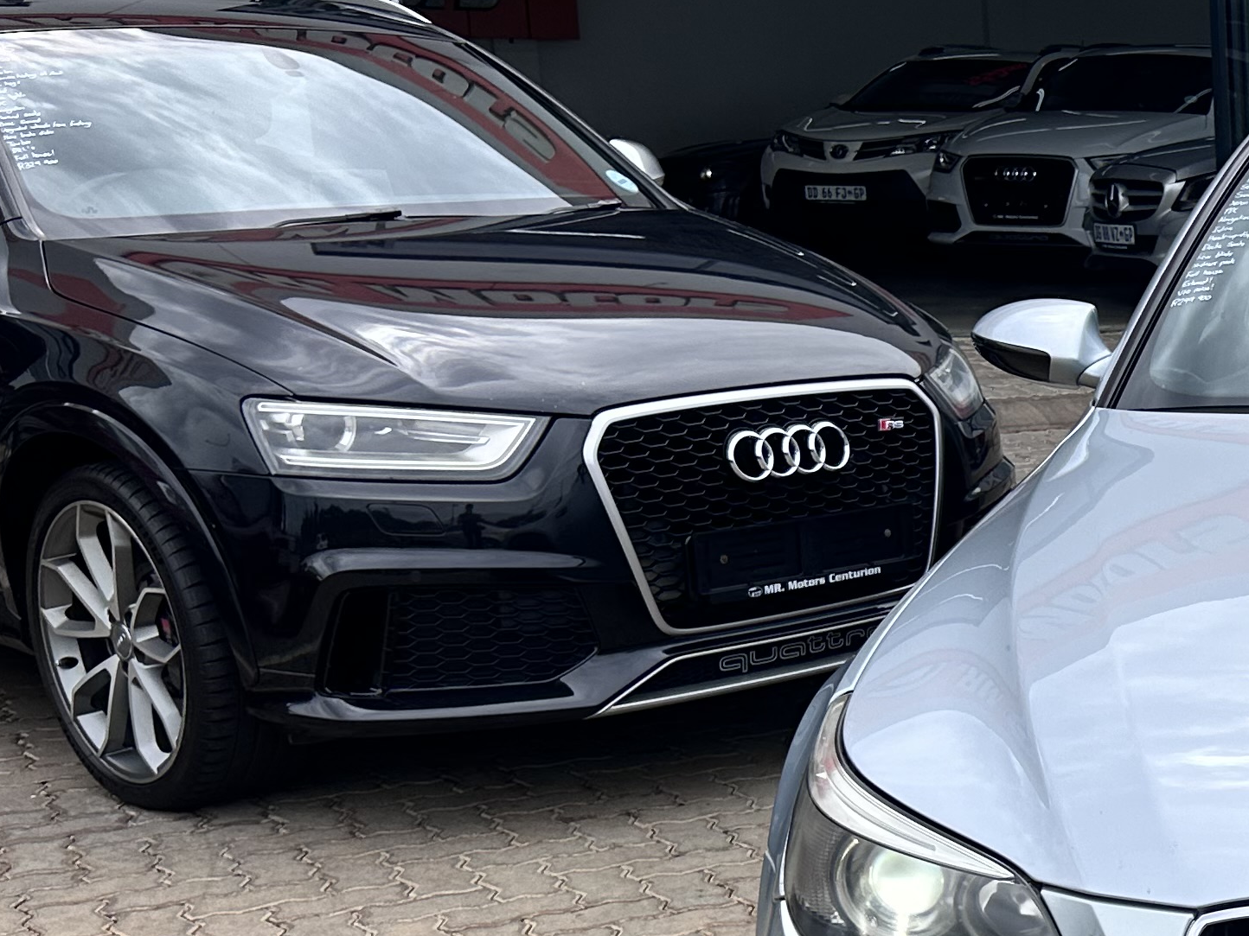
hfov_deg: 25.2
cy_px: 760
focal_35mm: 67
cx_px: 1611
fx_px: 2417
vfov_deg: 21.6
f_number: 1.78
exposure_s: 1/3597
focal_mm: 6.86
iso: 80
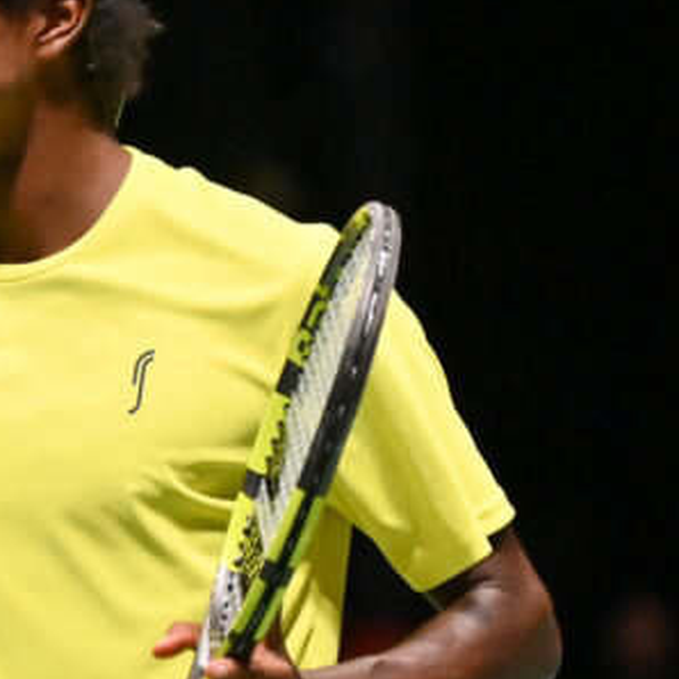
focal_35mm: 599
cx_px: -219
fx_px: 13293
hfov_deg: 2.9
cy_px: 385
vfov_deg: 2.9
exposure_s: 1/2000
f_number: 4
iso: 5000
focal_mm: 210
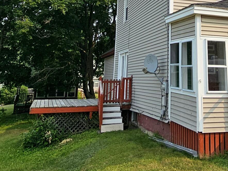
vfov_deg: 29.6
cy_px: -17
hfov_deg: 41.6
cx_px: 172
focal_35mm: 44
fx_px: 290
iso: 50
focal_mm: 2.2
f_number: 2.2
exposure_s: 1/3333
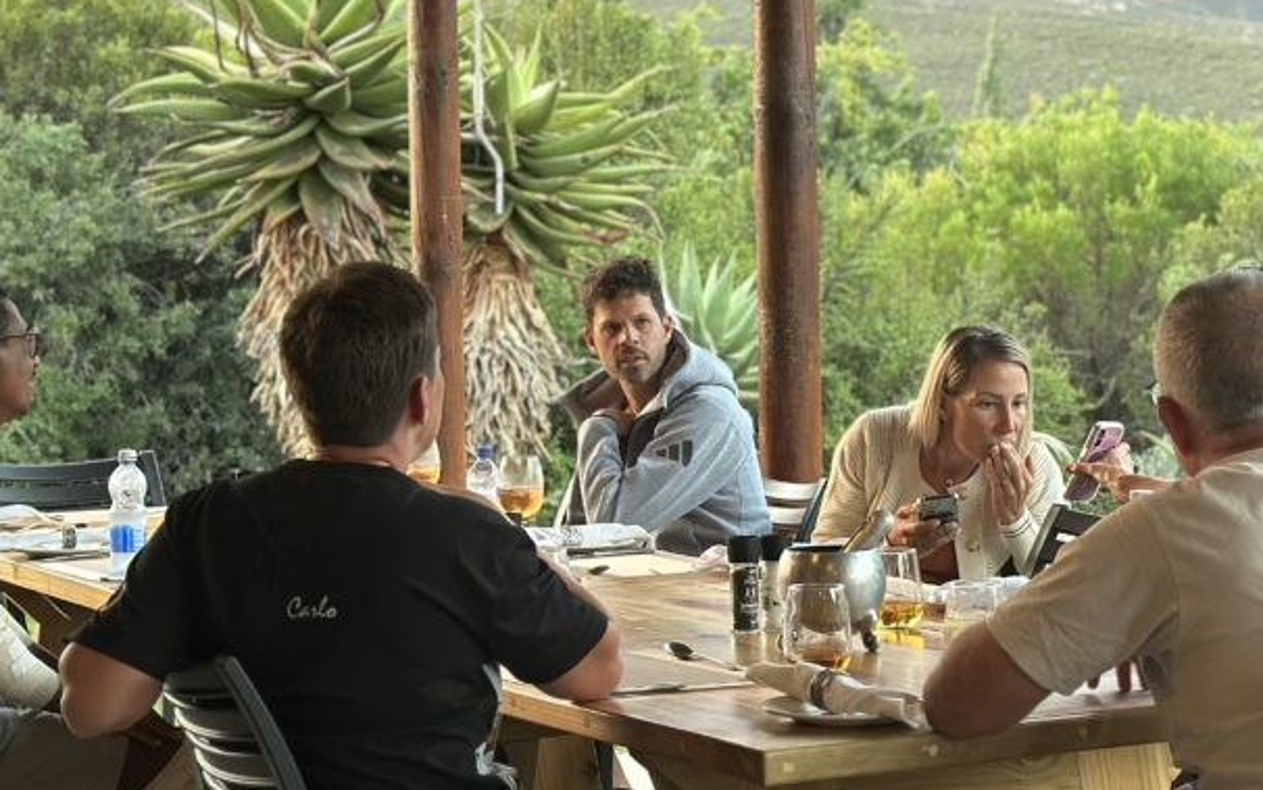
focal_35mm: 86
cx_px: 798
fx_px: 2961
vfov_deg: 15.2
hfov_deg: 24.0
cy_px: 359
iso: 160
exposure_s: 1/60
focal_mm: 6.86
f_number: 1.78
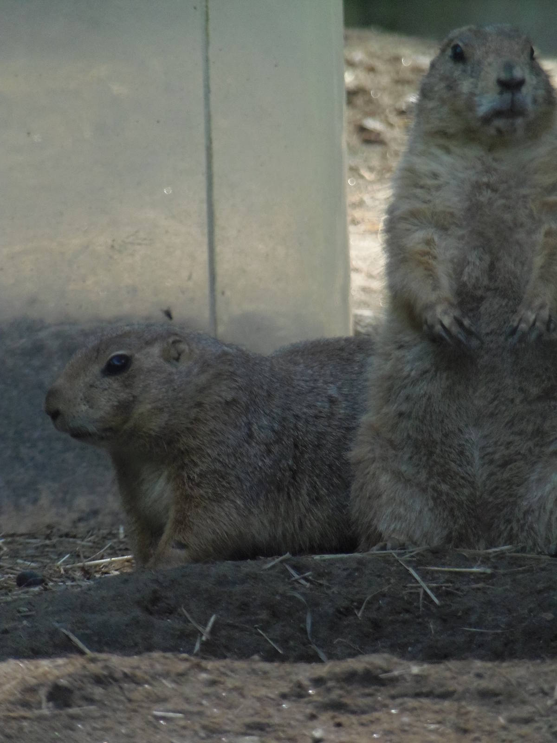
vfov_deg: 2.9
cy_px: 372
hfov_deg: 2.2
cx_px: 278
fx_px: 14610
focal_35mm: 681
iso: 320
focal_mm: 126.2
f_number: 5.3
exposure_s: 1/320
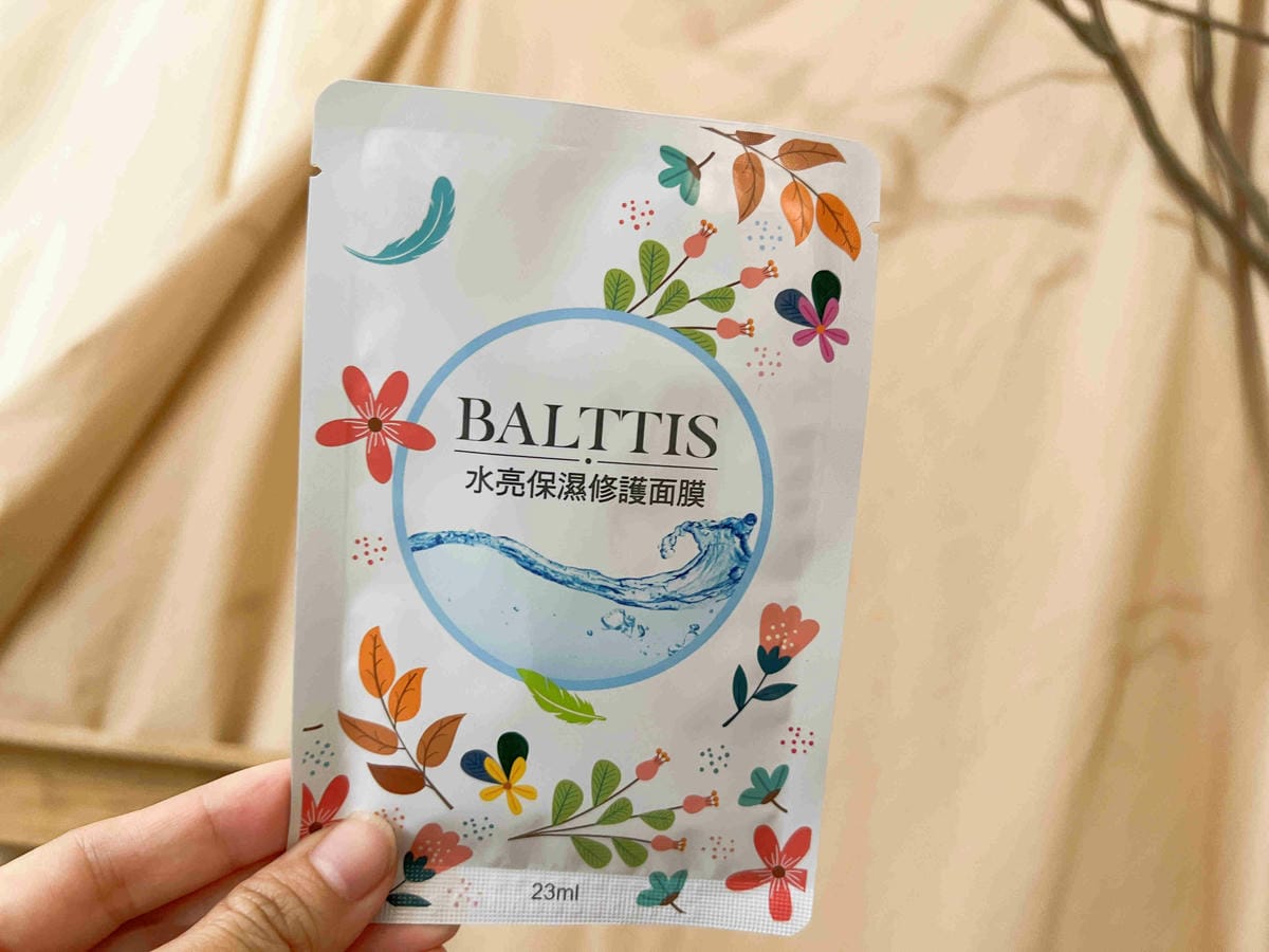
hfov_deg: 67.3
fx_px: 953
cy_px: 476
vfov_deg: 53.1
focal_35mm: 26
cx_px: 634
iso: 160
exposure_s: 1/60
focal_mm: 5.7
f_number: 1.5
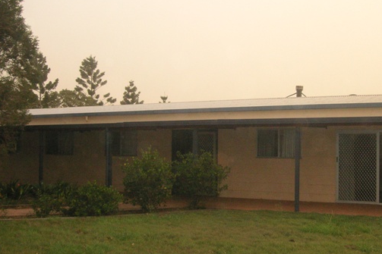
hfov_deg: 40.3
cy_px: 142
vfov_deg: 27.5
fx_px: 520
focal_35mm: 49
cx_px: 220
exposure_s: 1/350
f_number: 2.8
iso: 160
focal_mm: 6.1
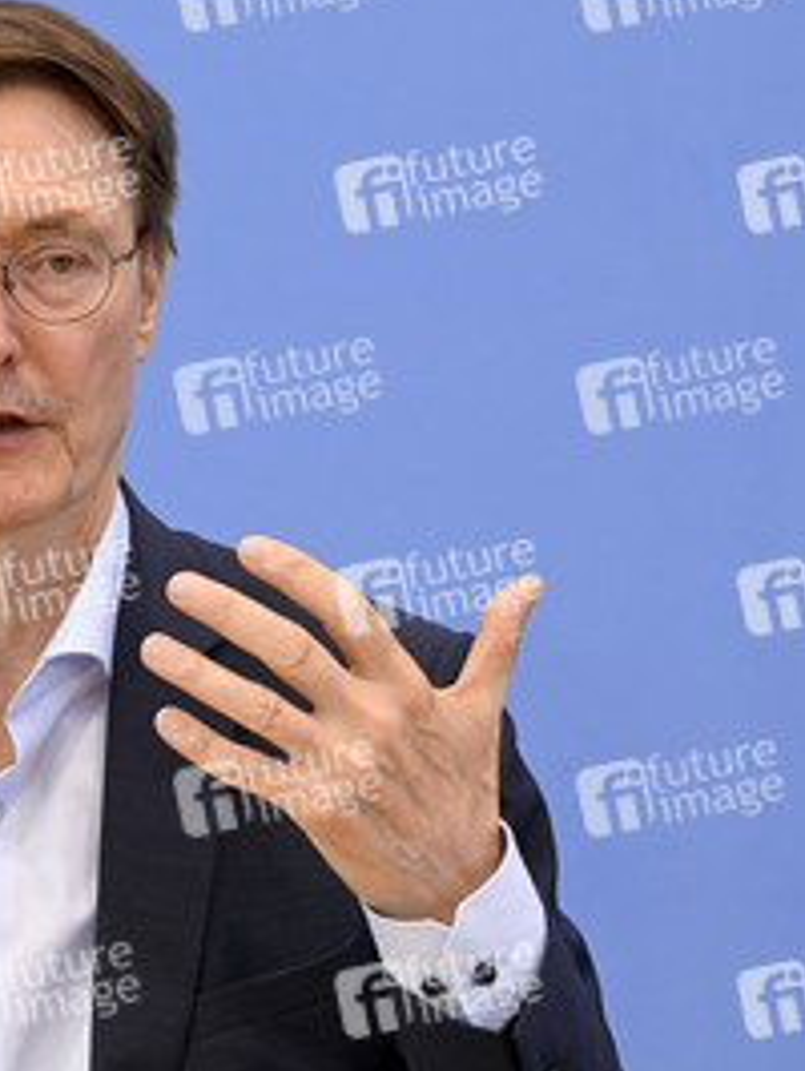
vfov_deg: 11.0
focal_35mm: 179
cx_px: -70
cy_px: 487
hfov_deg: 8.2
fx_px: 5541
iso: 3200
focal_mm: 110
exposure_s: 1/500
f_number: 5.6
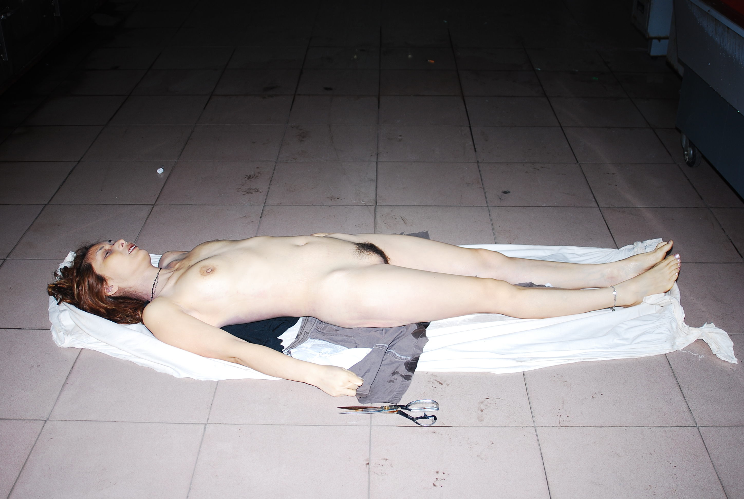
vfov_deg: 32.0
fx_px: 870
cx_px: 372
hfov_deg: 46.3
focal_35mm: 42
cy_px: 250
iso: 100
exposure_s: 1/60
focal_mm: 28
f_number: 3.5
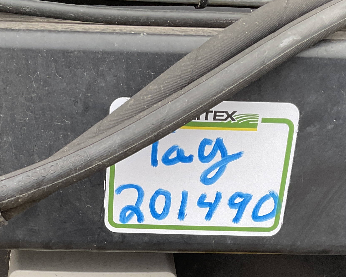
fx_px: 707
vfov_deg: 21.4
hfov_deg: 27.3
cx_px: 113
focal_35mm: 69
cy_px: 274
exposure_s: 1/122
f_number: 1.8
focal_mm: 3
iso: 50
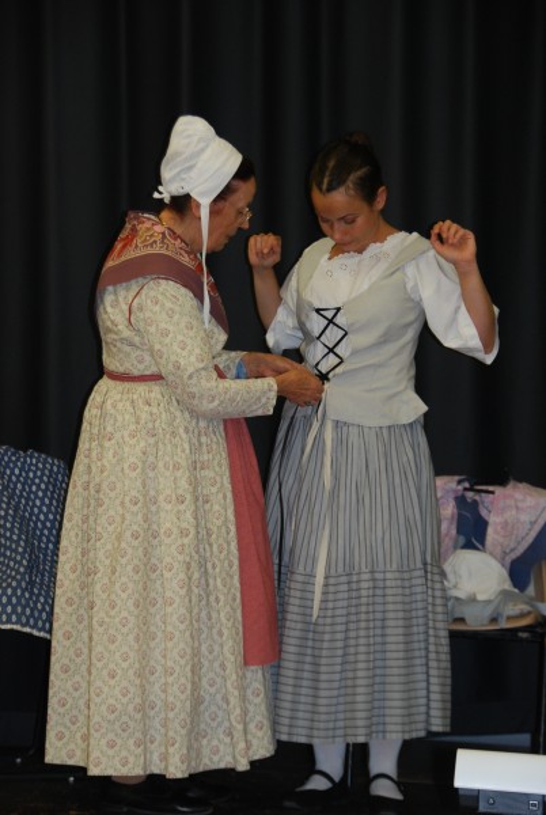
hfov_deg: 13.1
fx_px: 2380
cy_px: 408
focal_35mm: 105
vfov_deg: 19.4
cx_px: 273
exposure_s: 1/60
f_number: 5
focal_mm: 70
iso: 400
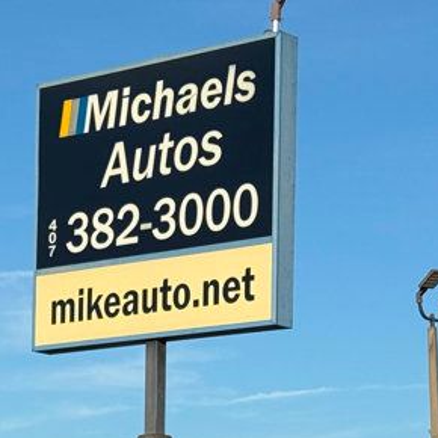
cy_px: 578
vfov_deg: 11.3
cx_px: 23
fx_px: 2147
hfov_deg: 11.6
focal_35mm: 150
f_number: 1.78
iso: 64
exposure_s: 1/5587
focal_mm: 6.76
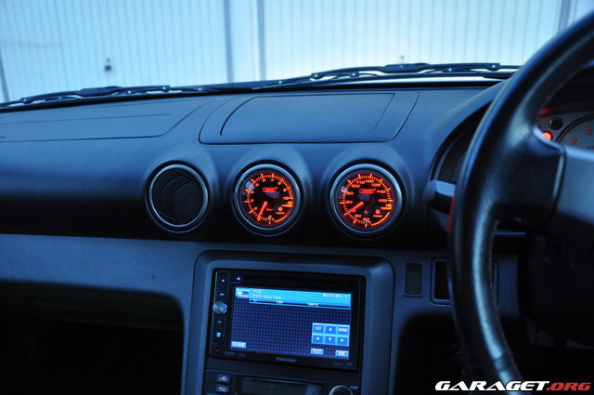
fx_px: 544
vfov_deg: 39.9
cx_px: 297
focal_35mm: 33
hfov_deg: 57.3
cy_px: 198
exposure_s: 1/8
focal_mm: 22
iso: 800
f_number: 3.8
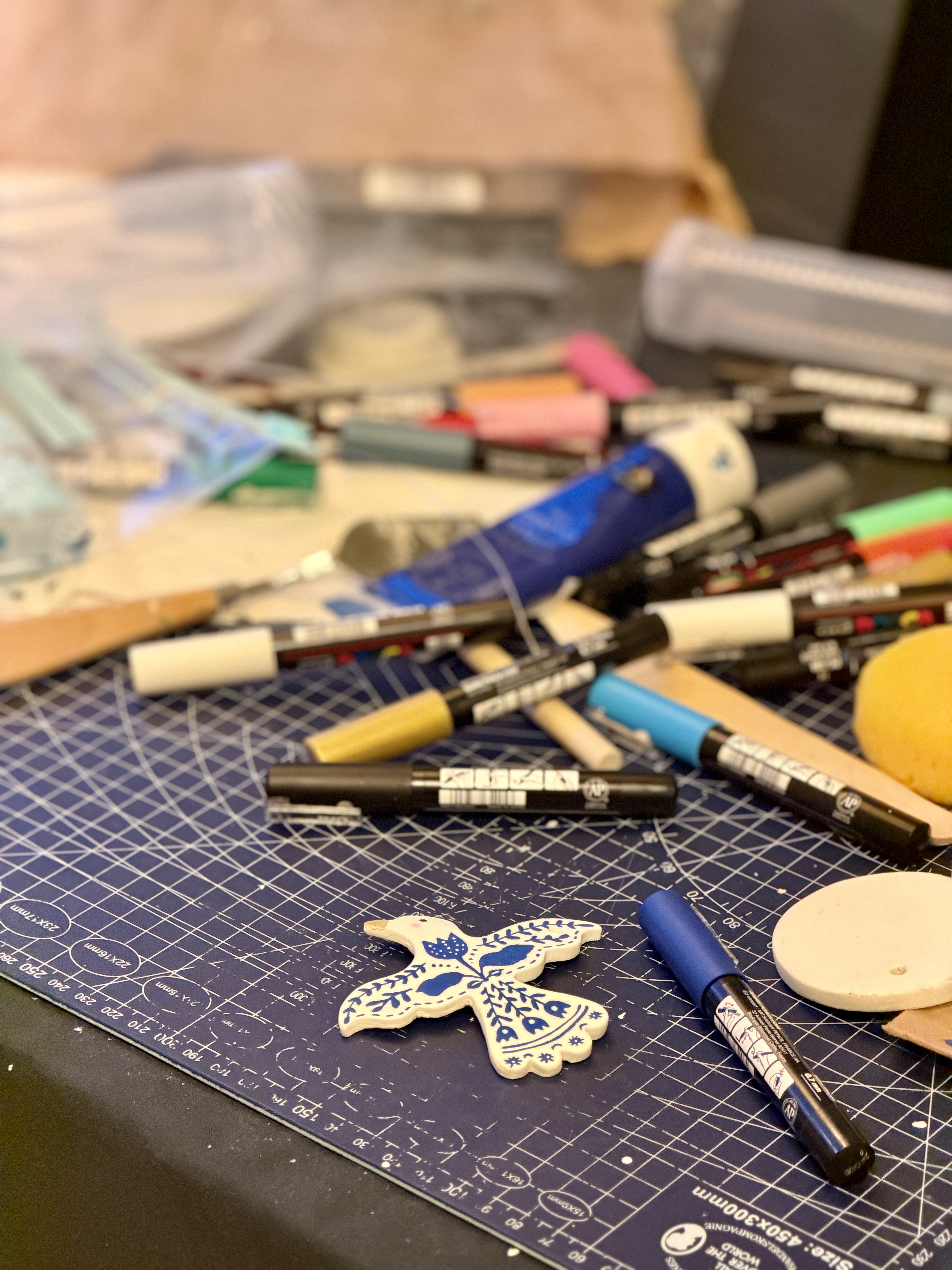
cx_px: 476
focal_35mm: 100
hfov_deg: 14.8
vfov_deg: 19.6
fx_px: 3667
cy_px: 635
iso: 800
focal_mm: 16.89
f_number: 2.8
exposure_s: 1/33
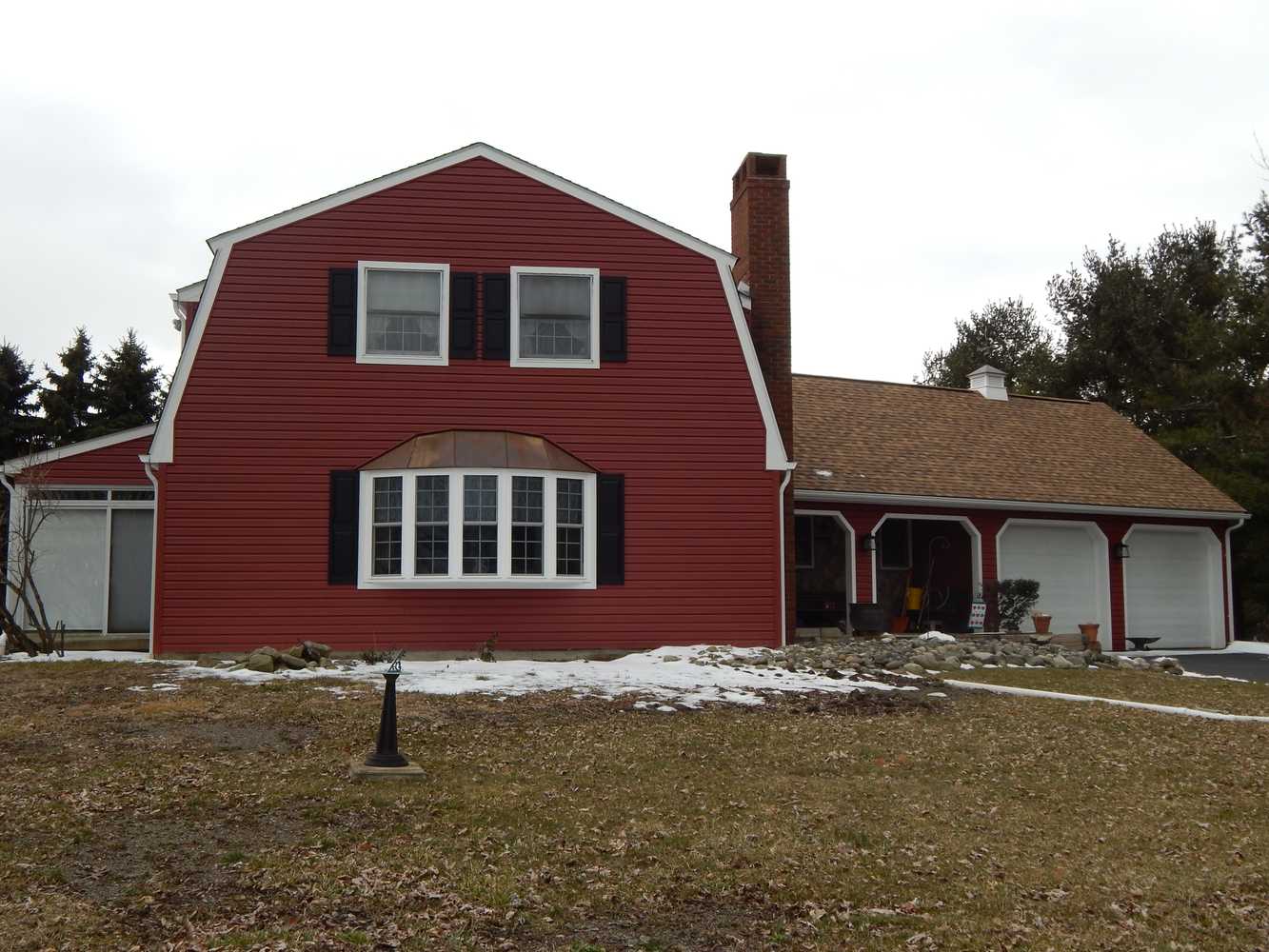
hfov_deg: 49.0
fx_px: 1393
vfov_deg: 37.7
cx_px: 634
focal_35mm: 38
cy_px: 476
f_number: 3.4
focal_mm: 6.8
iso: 125
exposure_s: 1/640
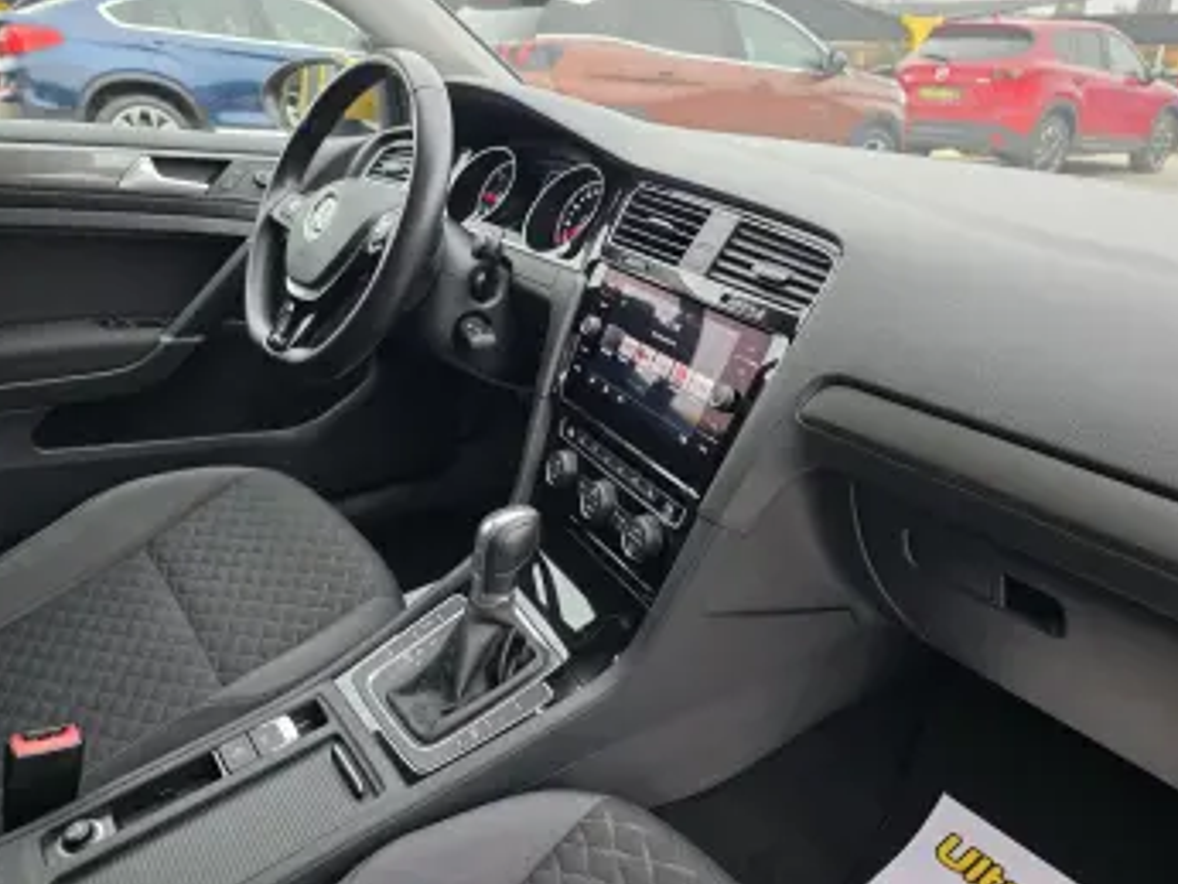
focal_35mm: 24
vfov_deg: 56.8
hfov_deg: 71.6
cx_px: 604
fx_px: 817
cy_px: 430
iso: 200
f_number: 1.7
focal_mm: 6.25
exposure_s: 1/100
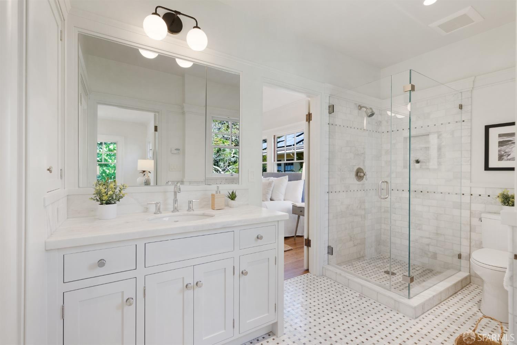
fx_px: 230
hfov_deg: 96.7
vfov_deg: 73.7
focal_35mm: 16
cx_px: 258
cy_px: 172
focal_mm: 16
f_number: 8
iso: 400
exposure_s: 1/3
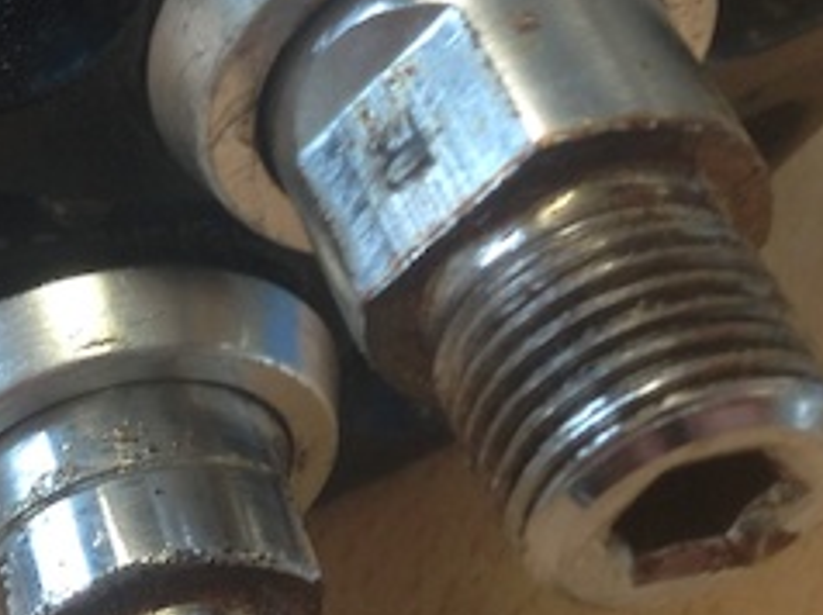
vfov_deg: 13.1
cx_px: -83
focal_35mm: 111
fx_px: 2636
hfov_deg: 17.2
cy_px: -41
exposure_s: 1/20
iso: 64
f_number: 2.4
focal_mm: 4.12
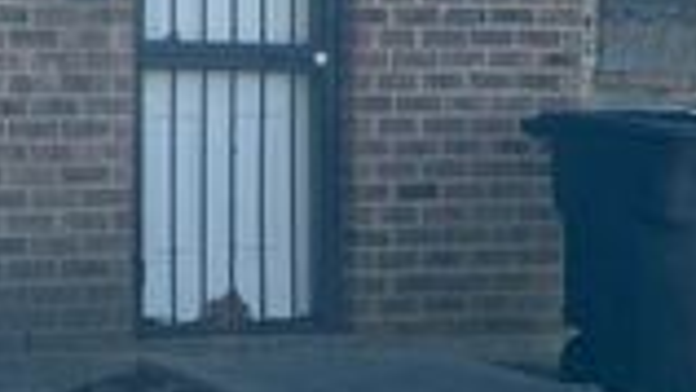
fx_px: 3065
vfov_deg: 7.3
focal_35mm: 166
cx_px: -348
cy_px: -7
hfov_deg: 12.3
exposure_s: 1/1171
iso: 64
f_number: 1.78
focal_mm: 6.86
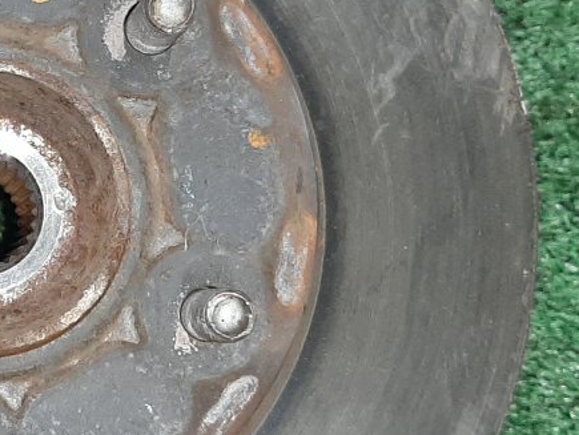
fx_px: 1440
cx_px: -37
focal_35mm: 86
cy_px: 234
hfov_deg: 21.7
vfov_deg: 17.2
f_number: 1.7
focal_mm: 3.93
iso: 210
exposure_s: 1/33
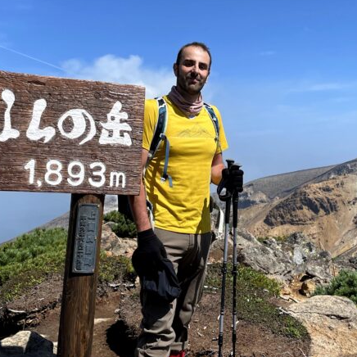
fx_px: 630
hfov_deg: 31.5
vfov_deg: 31.6
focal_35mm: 54
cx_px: 224
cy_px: 145
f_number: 1.6
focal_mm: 4.2
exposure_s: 1/3861
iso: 32
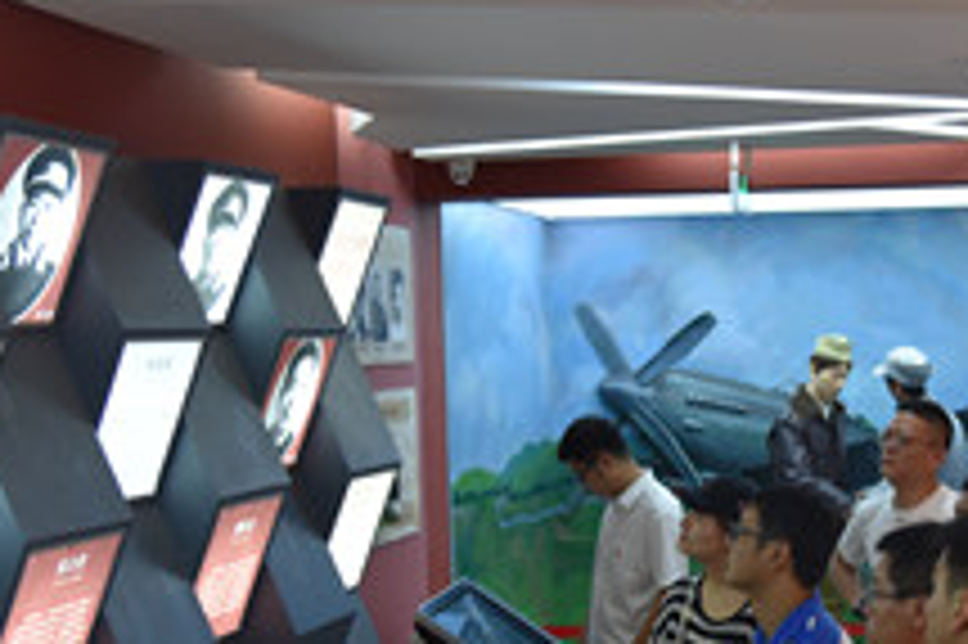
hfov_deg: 30.2
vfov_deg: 20.8
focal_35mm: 65
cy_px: 446
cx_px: 779
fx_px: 1746
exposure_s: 1/60
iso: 1100
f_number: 4
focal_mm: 31
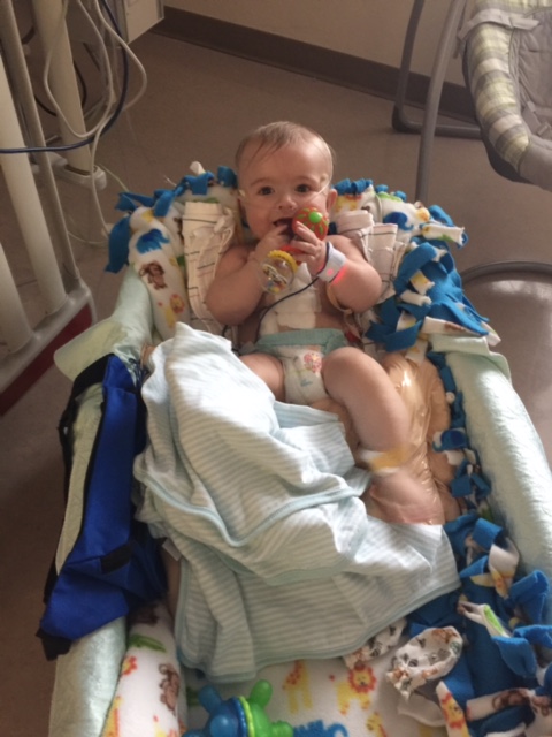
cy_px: 368
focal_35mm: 29
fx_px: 617
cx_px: 276
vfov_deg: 61.7
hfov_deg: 48.2
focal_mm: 4.15
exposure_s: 1/4
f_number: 2.2
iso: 80
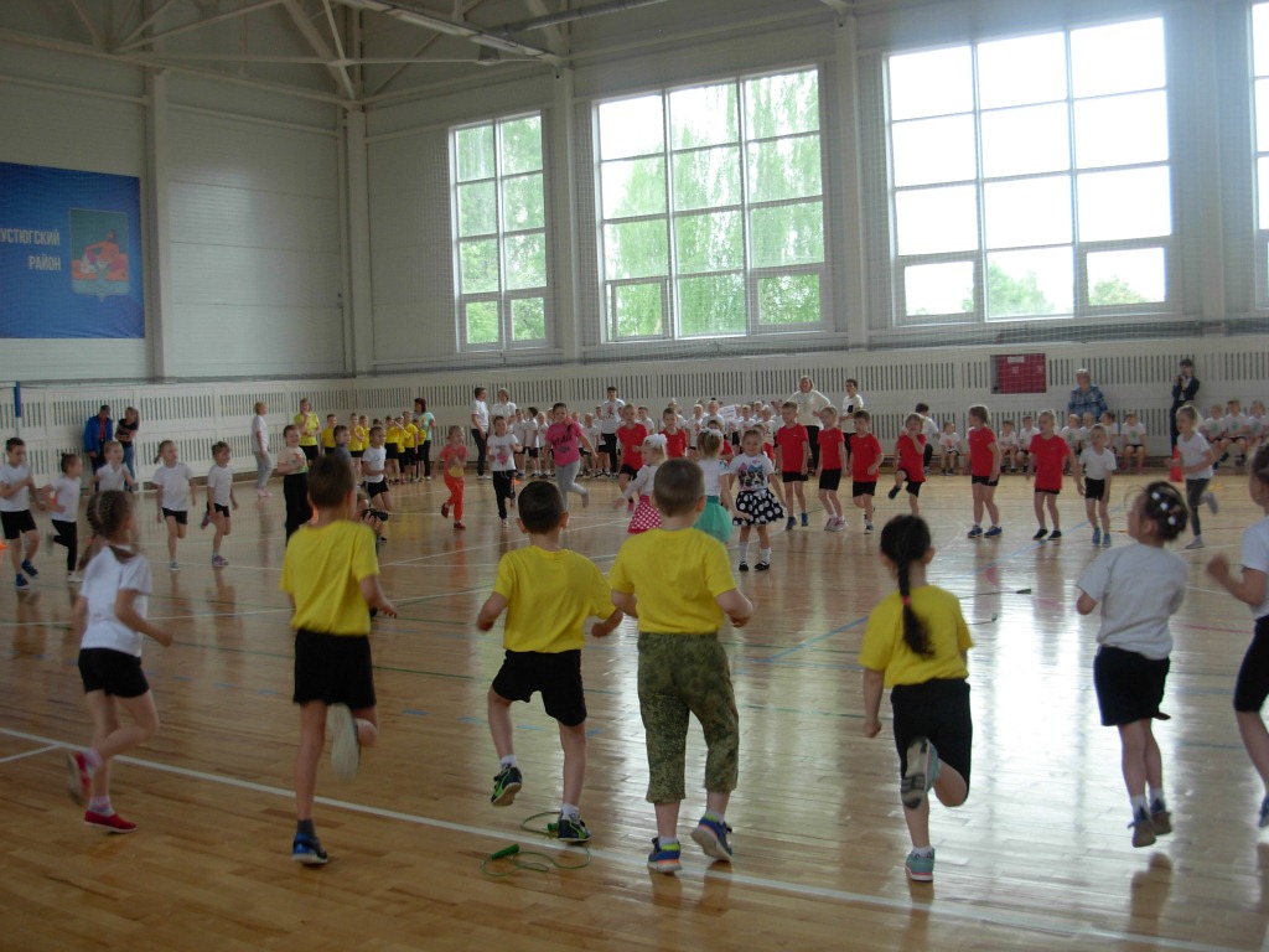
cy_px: 476
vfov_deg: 37.7
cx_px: 634
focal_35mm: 38
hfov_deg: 49.0
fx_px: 1393
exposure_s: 1/57
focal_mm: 6.3
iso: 79
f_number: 2.9
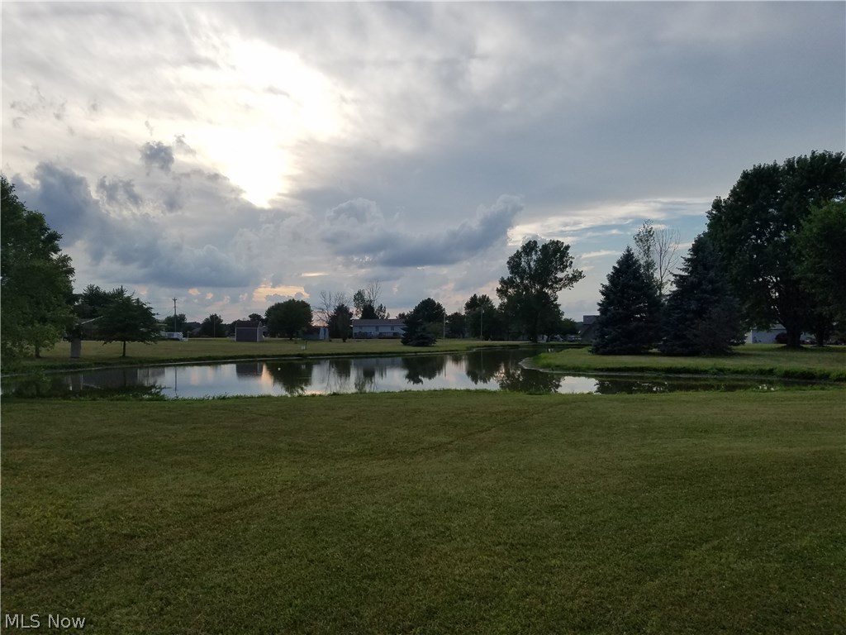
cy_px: 318
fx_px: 635
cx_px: 423
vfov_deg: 53.1
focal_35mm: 26
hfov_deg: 67.3
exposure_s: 1/2288
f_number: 1.7
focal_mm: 4.2
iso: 50
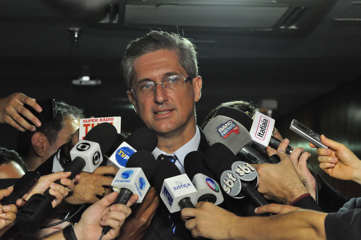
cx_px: 180
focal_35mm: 123
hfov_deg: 16.7
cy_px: 120
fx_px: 1232
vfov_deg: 11.1
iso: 2500
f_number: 5.6
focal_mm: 82
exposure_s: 1/60
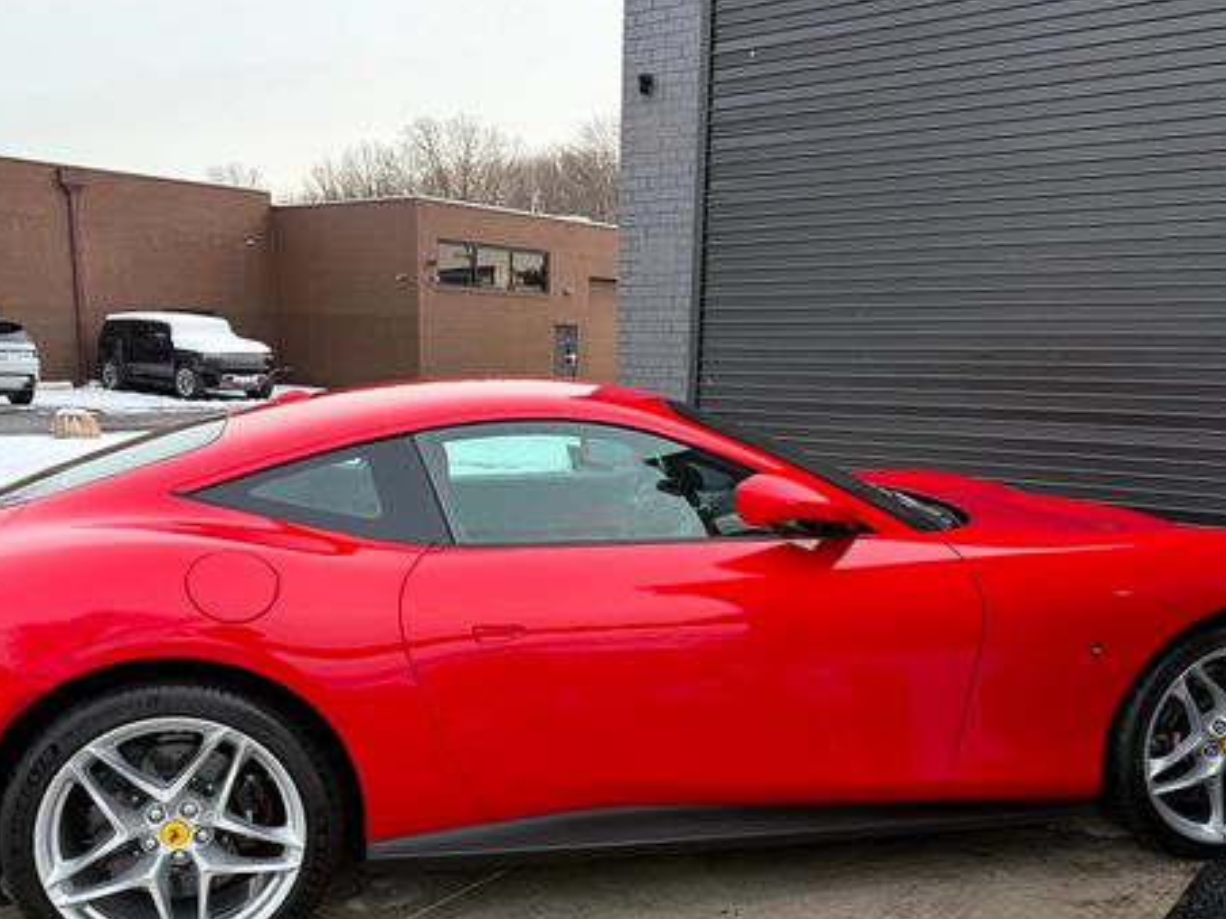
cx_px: 591
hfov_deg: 53.9
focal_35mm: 34
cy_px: 599
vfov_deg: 41.3
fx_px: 1204
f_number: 1.78
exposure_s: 1/453
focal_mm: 6.76
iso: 100
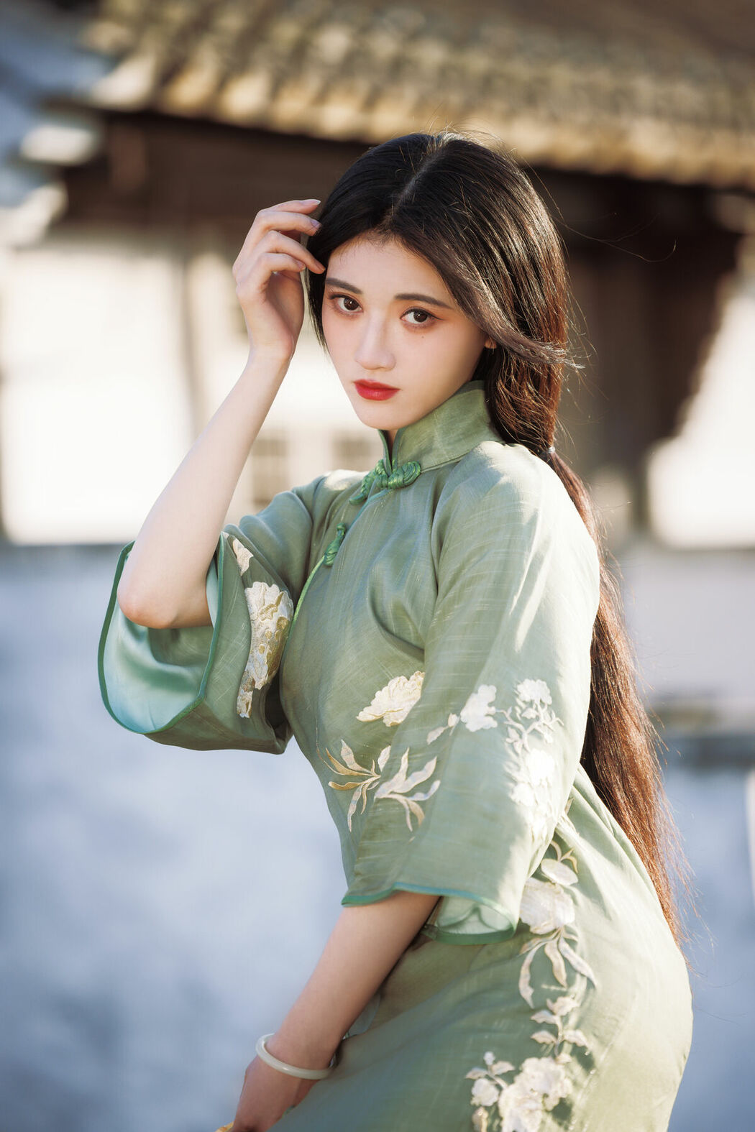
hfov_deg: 7.8
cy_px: 566
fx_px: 5536
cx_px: 378
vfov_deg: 11.7
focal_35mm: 176
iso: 100
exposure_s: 1/500
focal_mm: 177
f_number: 2.8
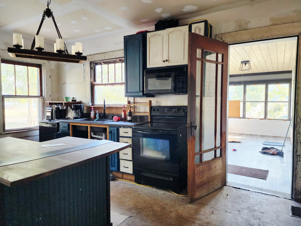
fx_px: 200
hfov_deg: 73.9
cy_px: 113
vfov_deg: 58.9
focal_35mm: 23
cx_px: 150
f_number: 1.8
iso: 250
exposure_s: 1/120
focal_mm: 6.4
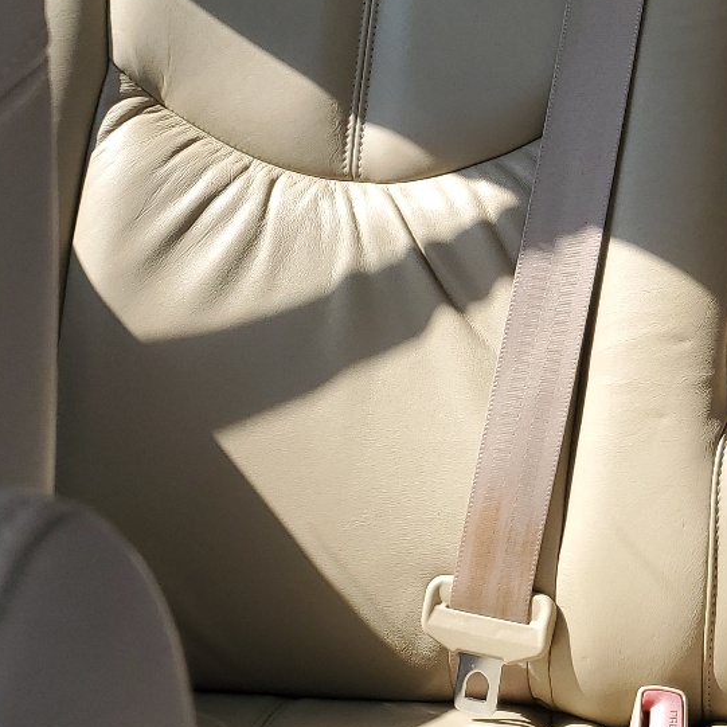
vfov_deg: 25.0
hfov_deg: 23.2
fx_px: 1616
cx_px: 875
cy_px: 164
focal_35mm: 68
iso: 50
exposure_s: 1/476
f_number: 1.5
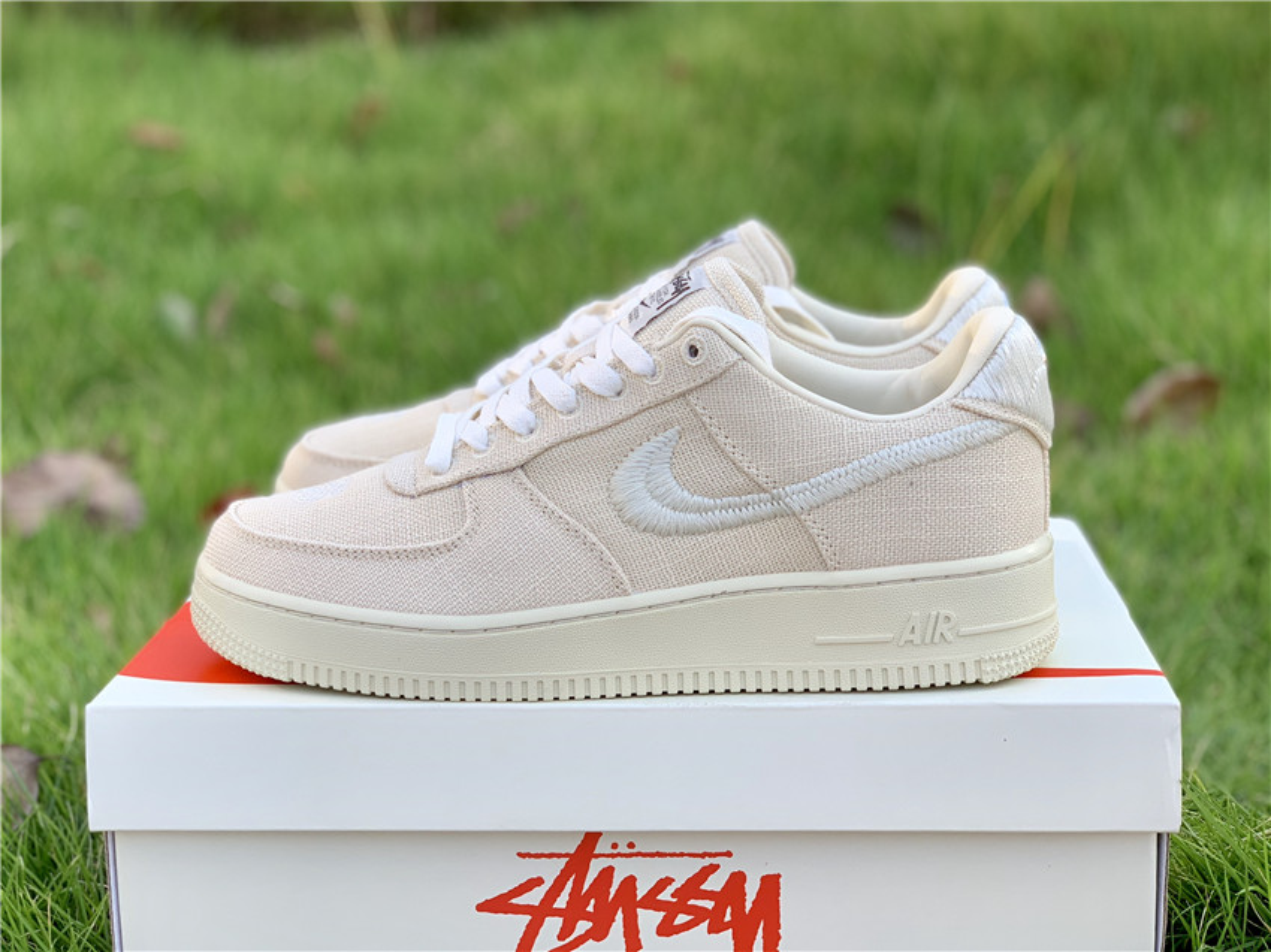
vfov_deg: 28.0
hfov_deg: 36.8
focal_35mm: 52
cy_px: 476
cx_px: 636
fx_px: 1909
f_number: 2.4
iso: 16
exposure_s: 1/122
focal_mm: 6
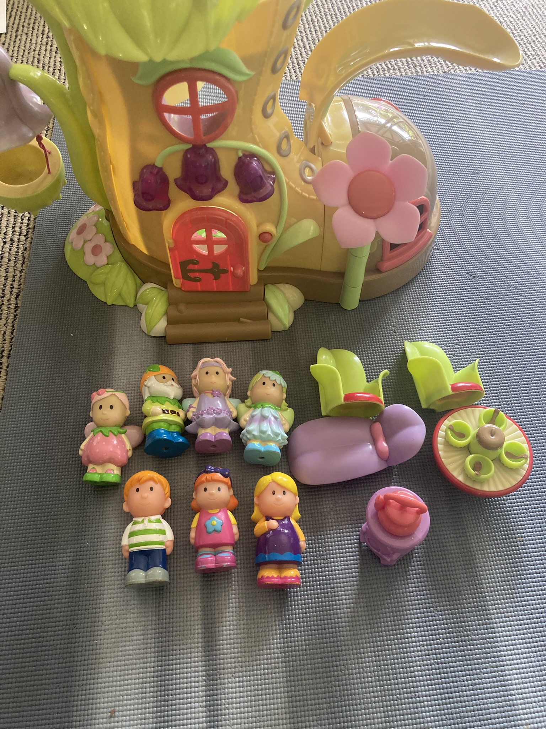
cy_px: 364
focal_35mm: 28
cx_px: 273
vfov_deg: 63.4
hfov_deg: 49.7
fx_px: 589
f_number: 1.8
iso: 125
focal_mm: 3.99
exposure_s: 1/60
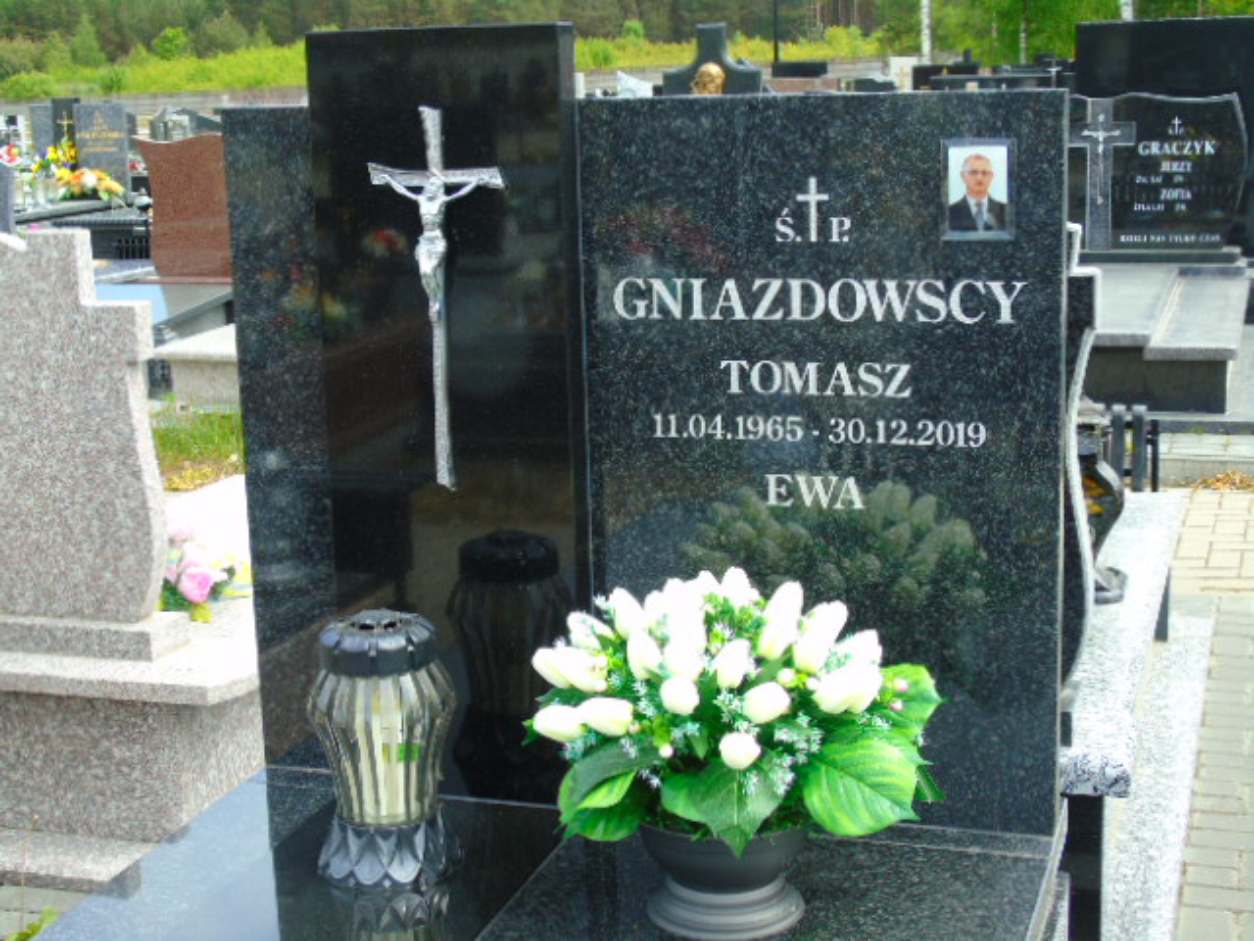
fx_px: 1956
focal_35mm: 54
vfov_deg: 27.0
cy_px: 470
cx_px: 627
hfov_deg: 35.5
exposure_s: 1/200
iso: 80
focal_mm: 9.6
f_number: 4.3
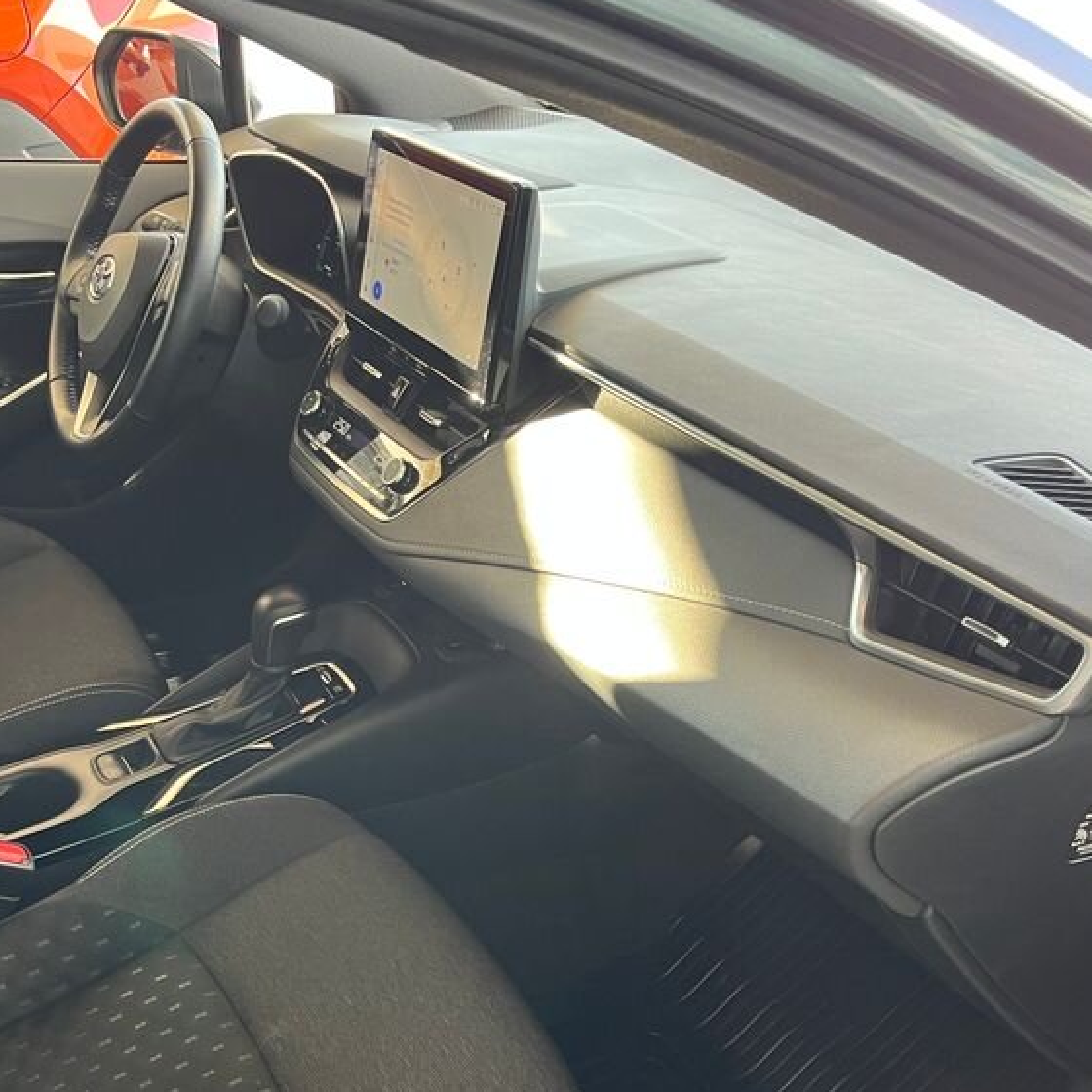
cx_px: 367
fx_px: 1499
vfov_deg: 39.6
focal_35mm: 42
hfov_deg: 39.6
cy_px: 725
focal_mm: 5.1
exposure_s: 1/70
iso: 125
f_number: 1.6
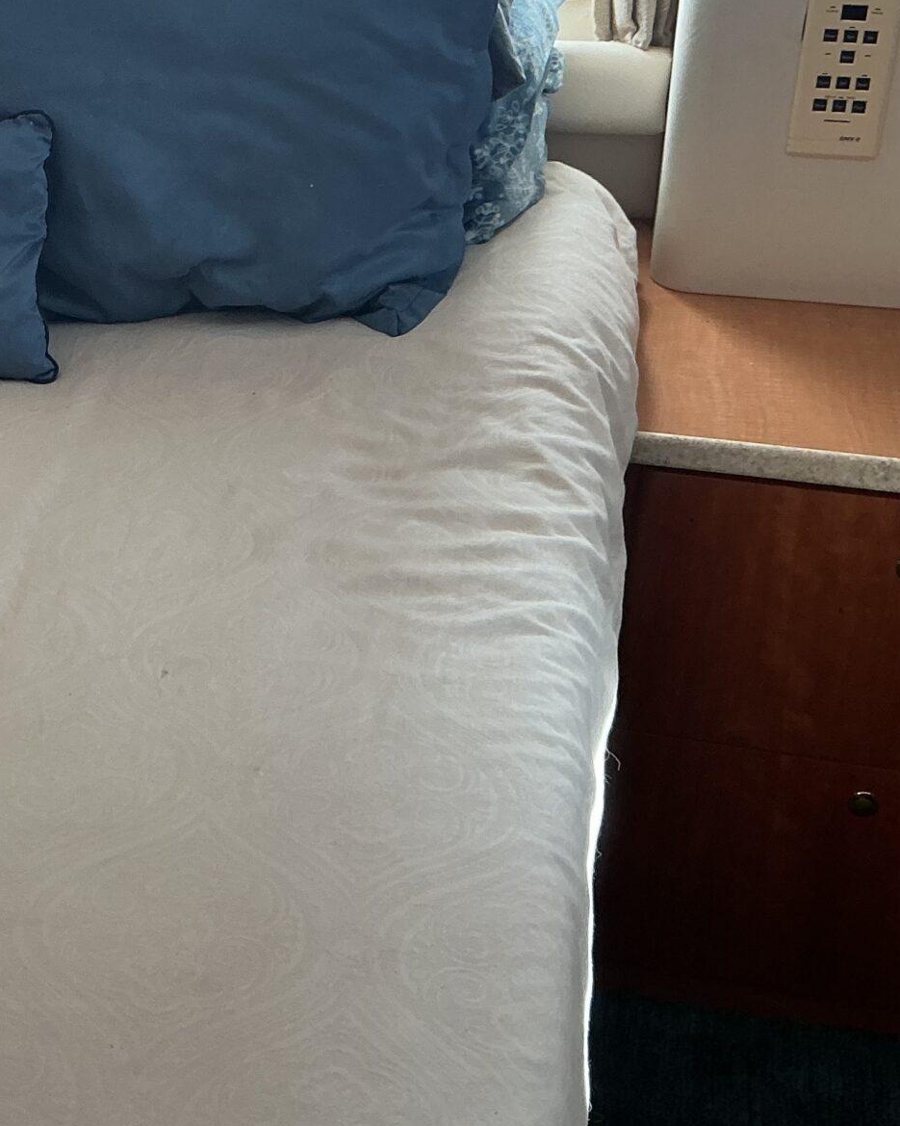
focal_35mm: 62
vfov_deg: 30.3
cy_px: 404
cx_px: -22
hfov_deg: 23.5
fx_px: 2065
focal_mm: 3
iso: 40
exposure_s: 1/60
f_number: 1.8
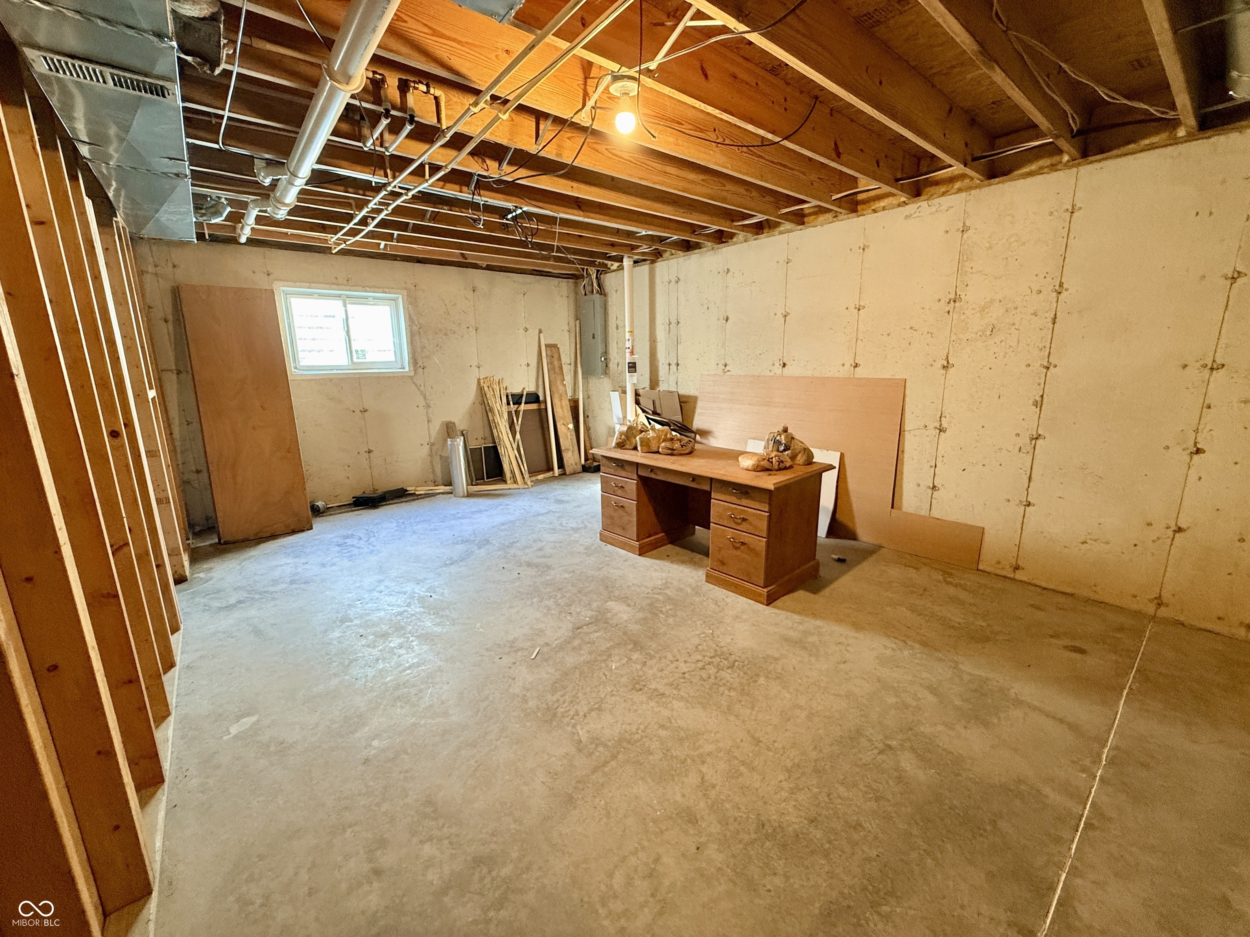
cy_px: 468
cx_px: 625
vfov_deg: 85.7
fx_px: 506
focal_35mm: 14
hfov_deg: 102.1
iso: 250
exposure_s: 1/60
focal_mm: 2.22
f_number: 2.2
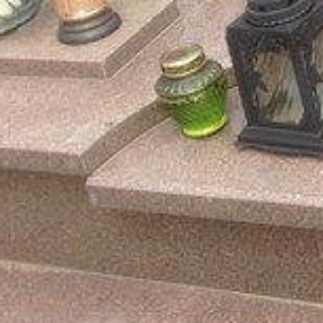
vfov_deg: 14.0
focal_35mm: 122
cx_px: 547
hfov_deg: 13.1
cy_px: -19
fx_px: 1288
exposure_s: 1/951
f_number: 2.4
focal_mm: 4.12
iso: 50
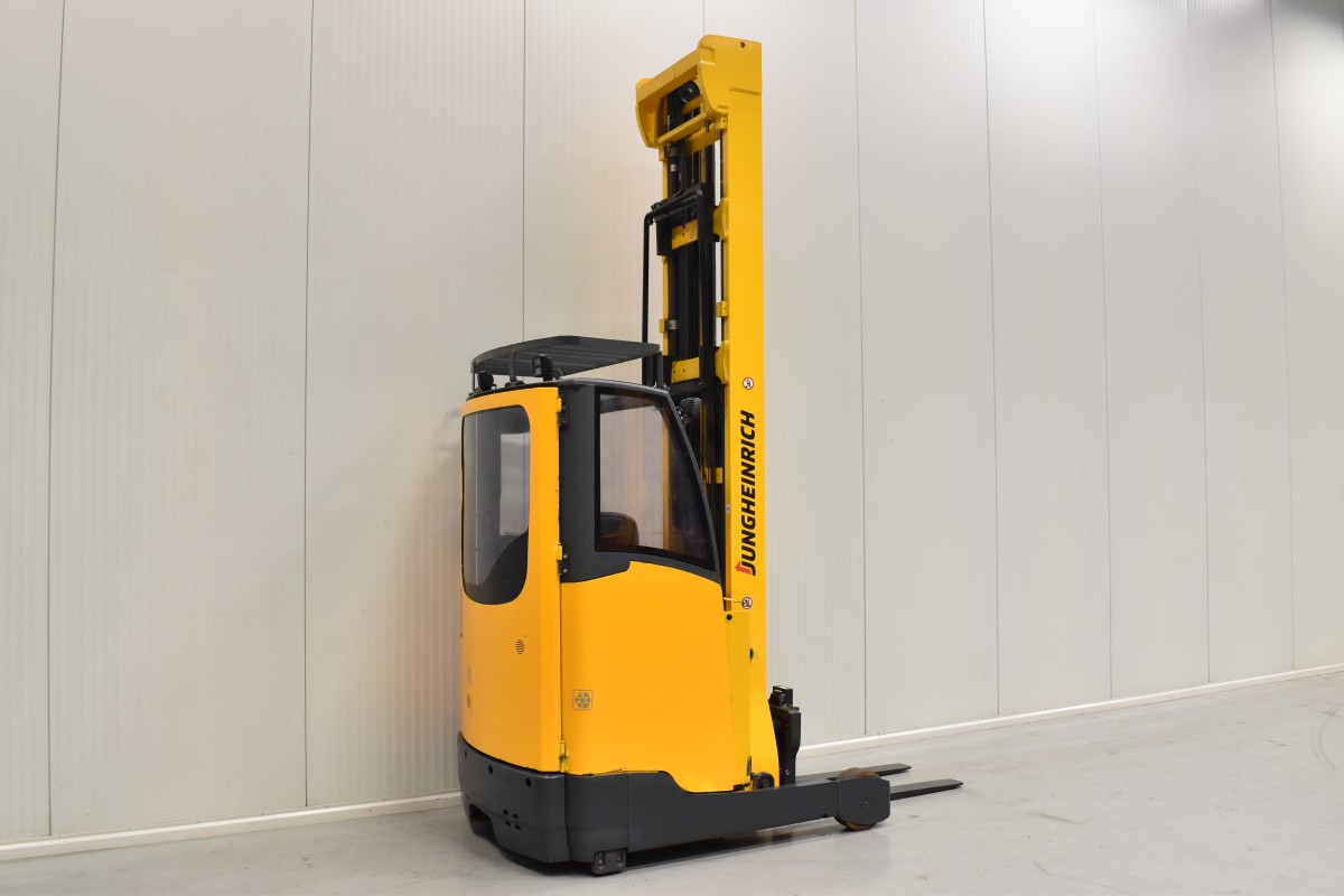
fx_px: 1120
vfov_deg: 43.6
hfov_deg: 61.9
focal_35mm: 30
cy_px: 448
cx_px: 672
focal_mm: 20
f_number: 7.1
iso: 1250
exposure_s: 1/30
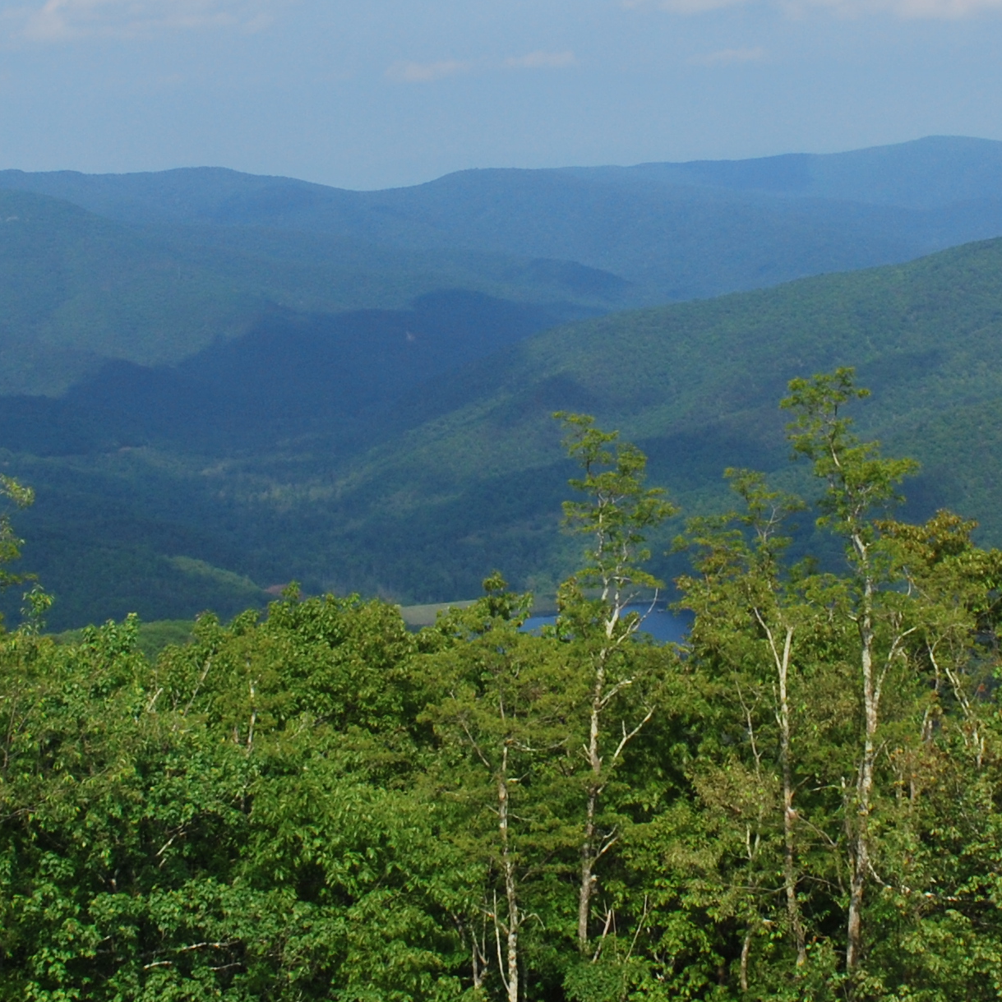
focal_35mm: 73
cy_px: 317
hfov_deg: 23.7
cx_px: 532
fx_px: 2391
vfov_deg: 23.5
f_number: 10
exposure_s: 1/400
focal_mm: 18
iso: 200
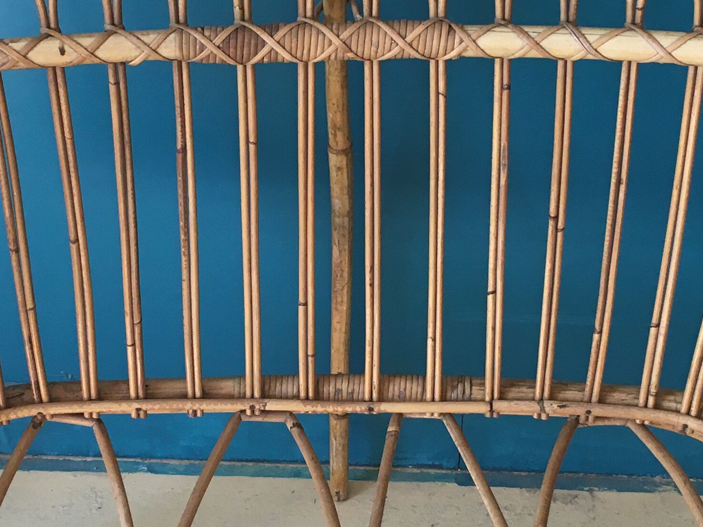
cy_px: 327
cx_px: 324
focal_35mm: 79
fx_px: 1604
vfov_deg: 18.6
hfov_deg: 24.7
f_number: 2.2
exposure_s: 1/33
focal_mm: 4.15
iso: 40
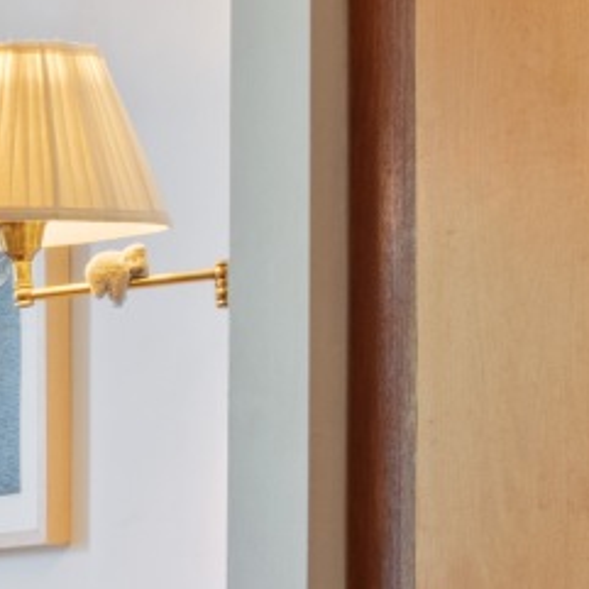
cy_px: 683
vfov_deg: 14.7
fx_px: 2214
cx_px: -897
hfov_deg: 11.8
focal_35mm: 115
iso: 200
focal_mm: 18
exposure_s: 1
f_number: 11
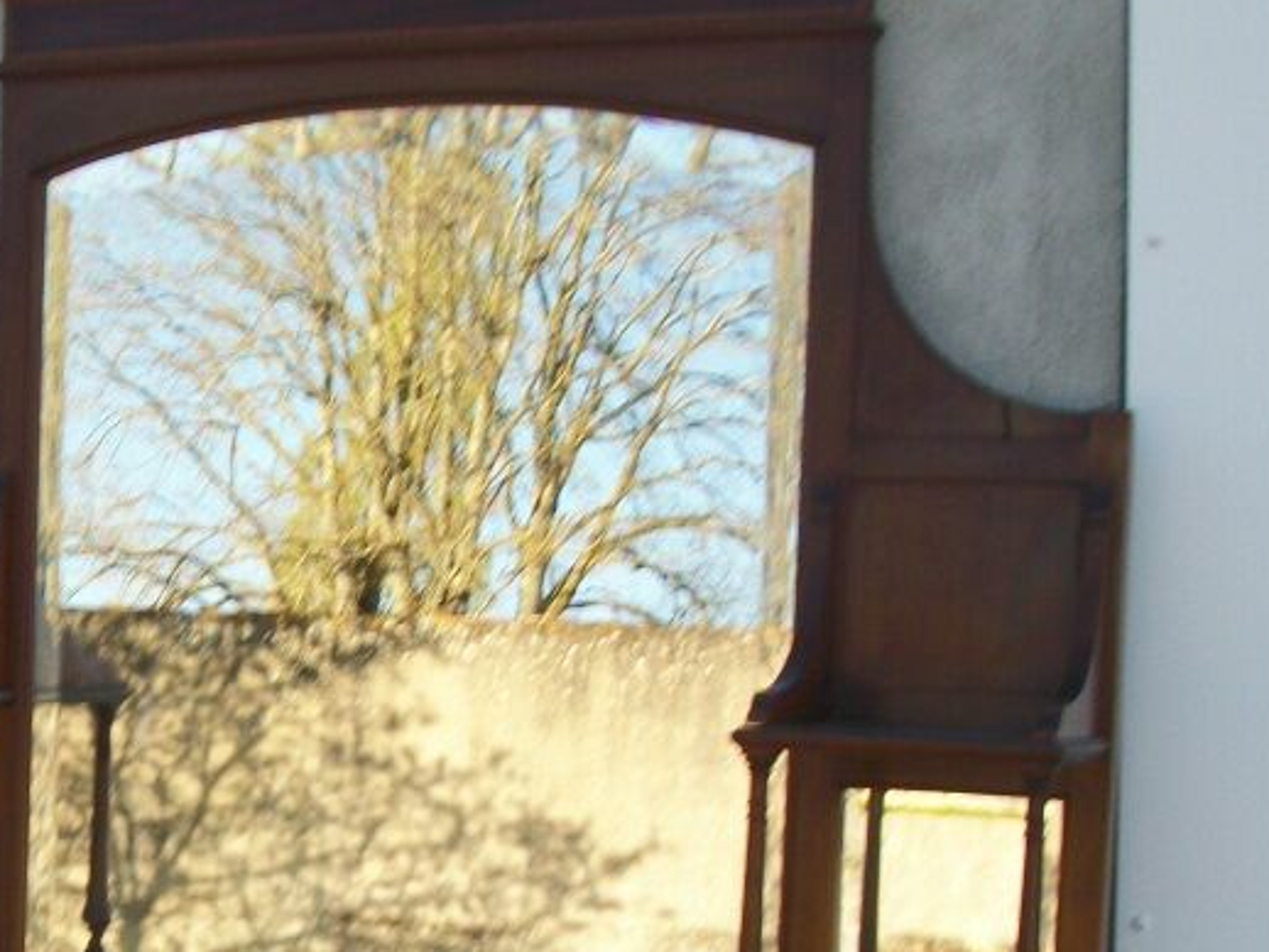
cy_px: 918
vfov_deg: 18.3
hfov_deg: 23.7
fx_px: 2897
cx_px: 2
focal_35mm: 79
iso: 80
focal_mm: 5.7
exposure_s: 1/50
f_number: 8.8
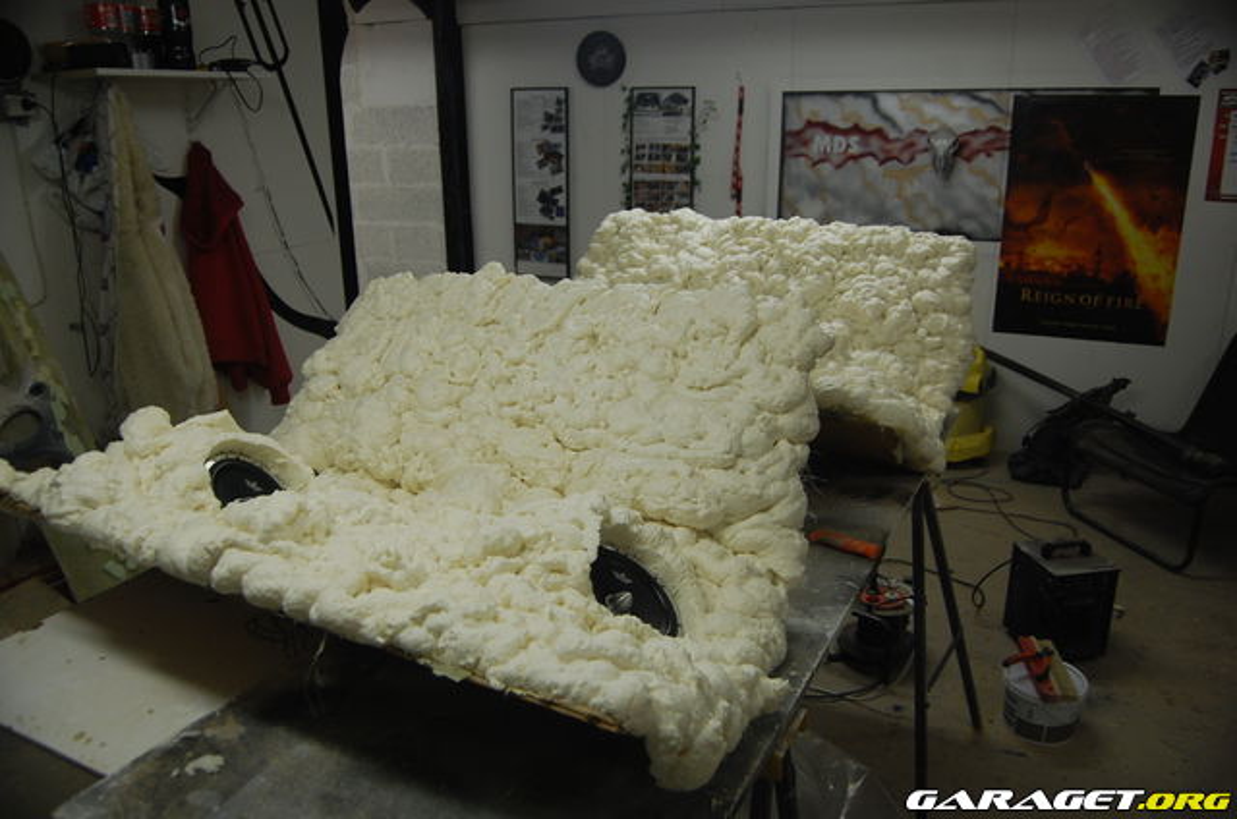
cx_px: 618
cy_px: 410
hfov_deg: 67.5
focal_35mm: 27
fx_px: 926
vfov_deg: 47.7
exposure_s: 1/30
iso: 400
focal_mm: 18
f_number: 3.5
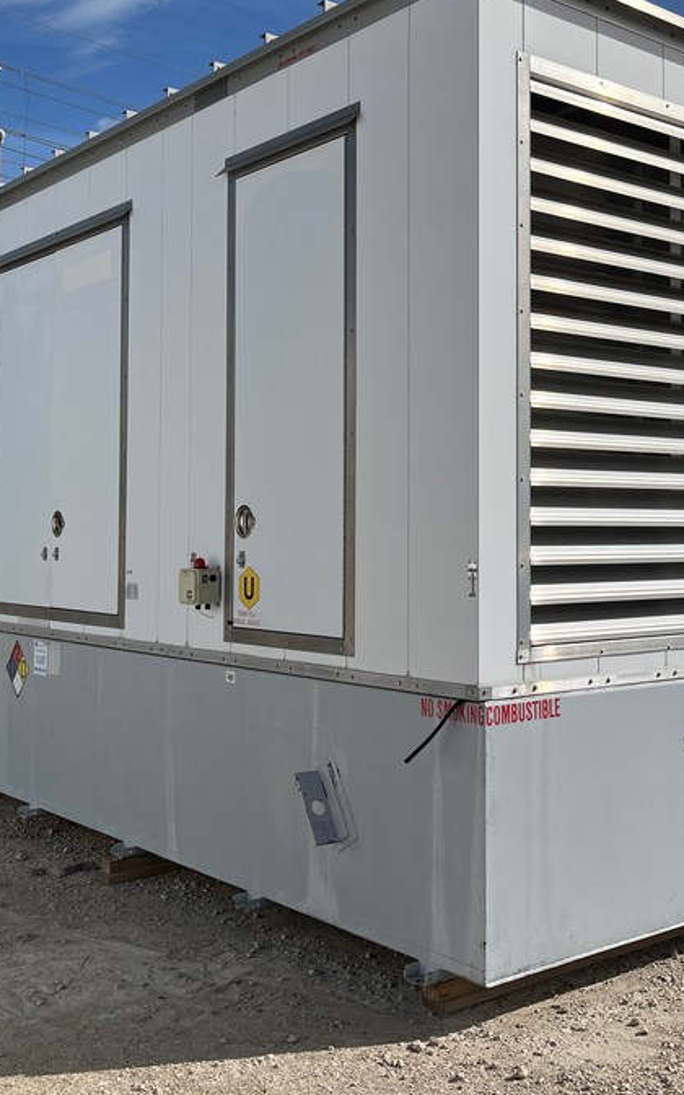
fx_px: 1253
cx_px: 458
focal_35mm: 42
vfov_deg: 47.1
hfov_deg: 30.3
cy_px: 484
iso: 50
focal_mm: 5.1
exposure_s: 1/9091
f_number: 1.6
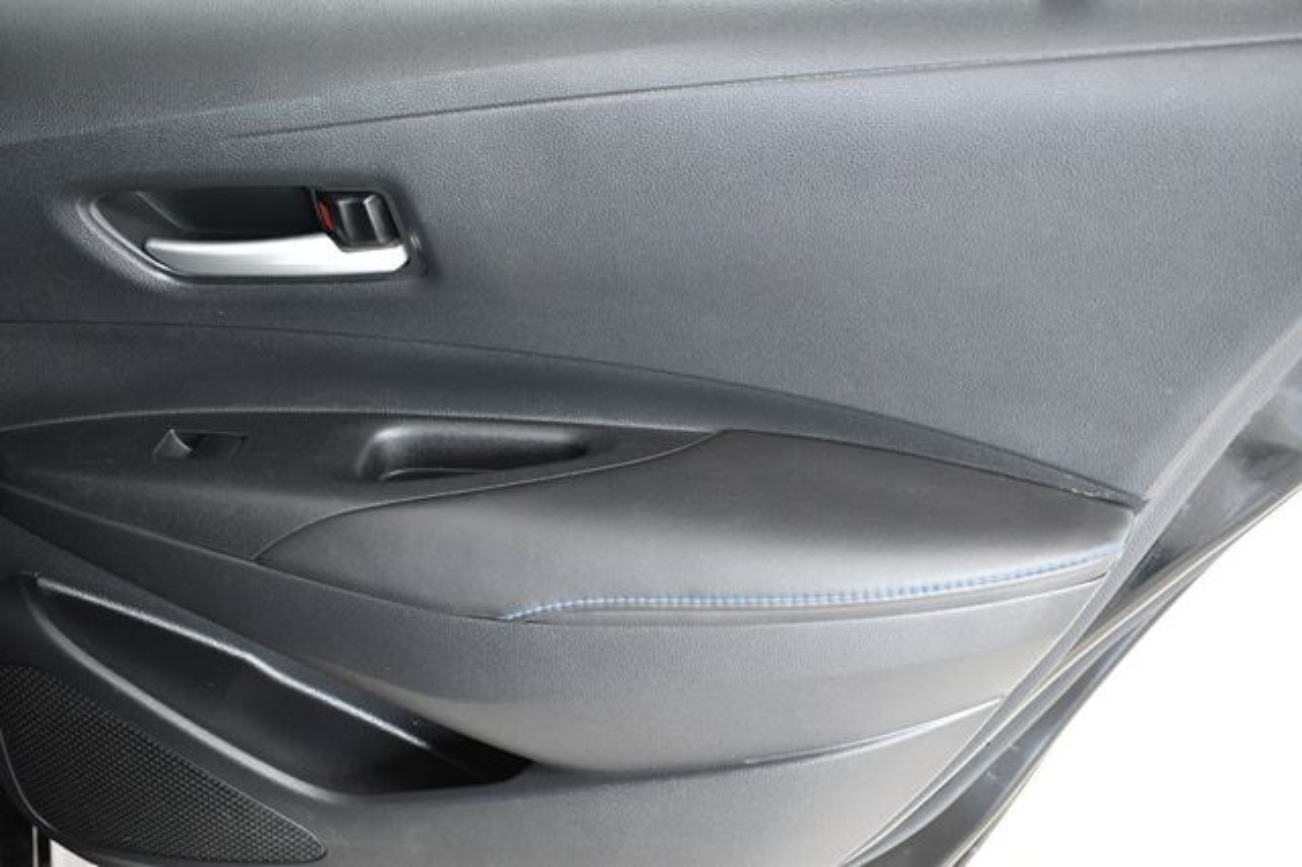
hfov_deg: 33.4
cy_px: 434
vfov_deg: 22.6
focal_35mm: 60
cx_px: 651
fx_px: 2169
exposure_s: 1/100
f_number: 5
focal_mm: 40
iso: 2500
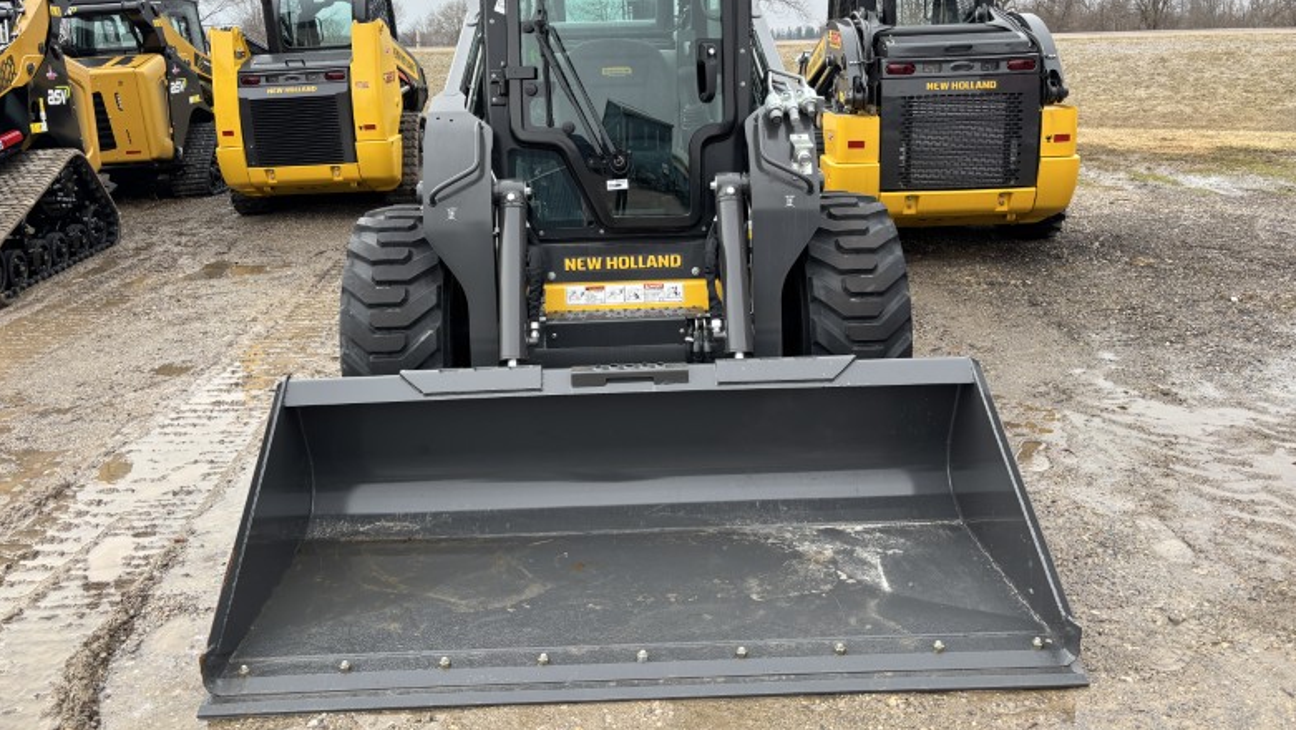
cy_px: 259
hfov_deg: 66.0
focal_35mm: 29
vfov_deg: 39.9
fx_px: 997
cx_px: 636
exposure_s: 1/688
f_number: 1.6
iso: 50
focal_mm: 5.96
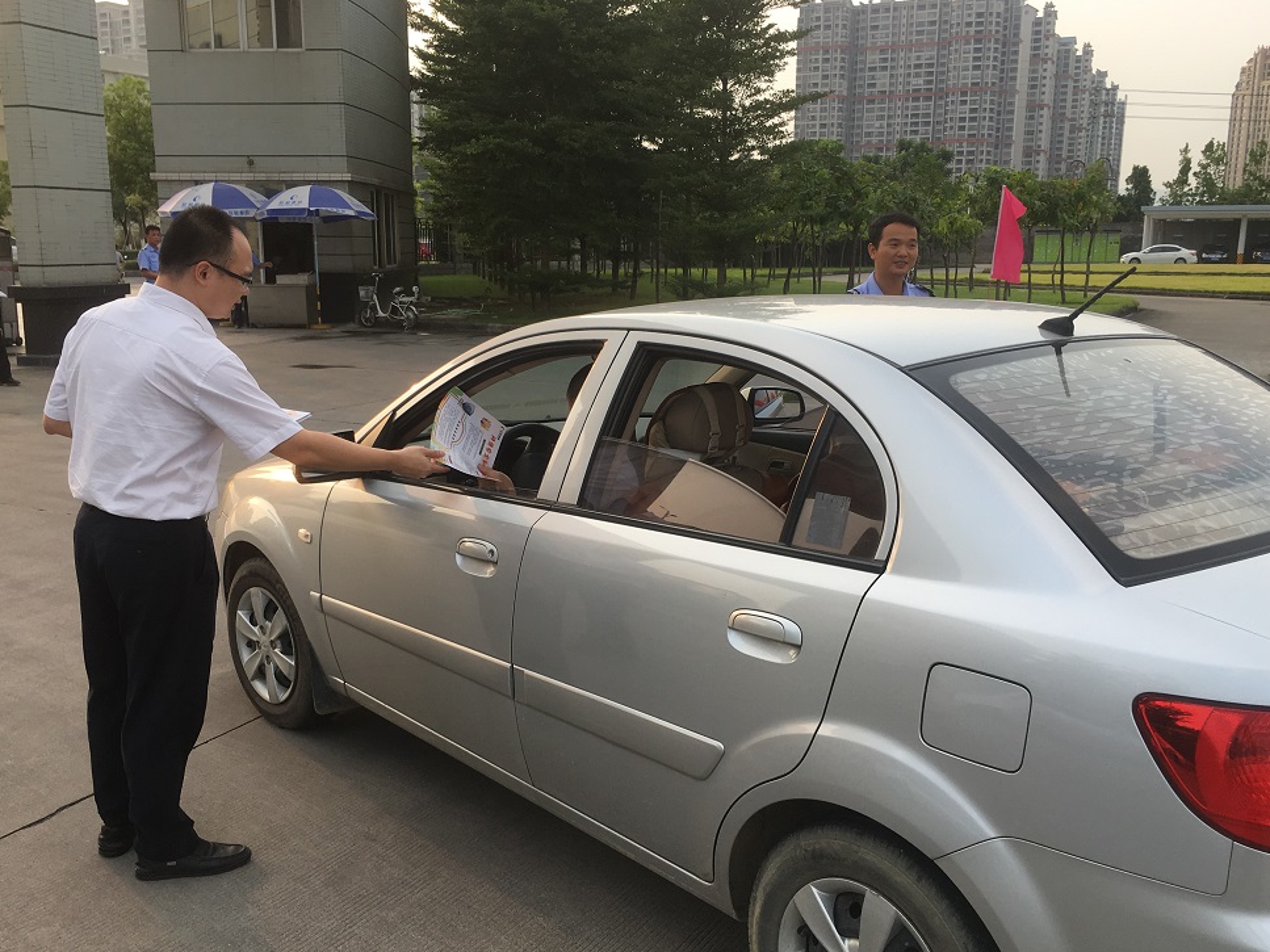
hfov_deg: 55.3
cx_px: 616
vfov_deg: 42.9
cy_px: 511
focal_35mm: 33
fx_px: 1211
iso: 25
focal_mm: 4.15
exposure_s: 1/452
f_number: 2.2
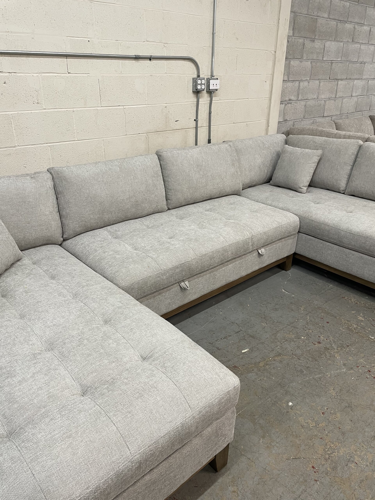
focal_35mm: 26
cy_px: 250
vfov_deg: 67.3
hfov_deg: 53.1
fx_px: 376
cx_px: 188
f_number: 1.6
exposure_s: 1/60
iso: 100
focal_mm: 4.2
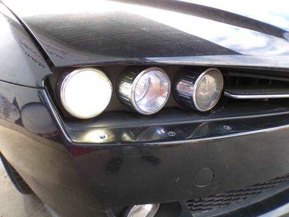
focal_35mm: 24
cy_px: 108
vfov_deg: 56.8
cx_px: 144
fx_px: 200
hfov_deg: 71.6
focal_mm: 4.3
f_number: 3
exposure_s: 1/70
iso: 100
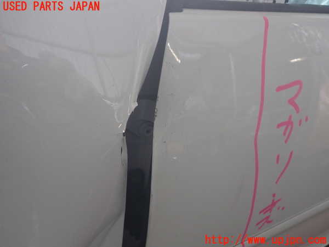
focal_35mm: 30
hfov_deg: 60.0
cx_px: 164
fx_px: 285
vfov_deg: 46.8
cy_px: 124
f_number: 2.3
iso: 200
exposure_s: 1/125
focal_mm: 5.4
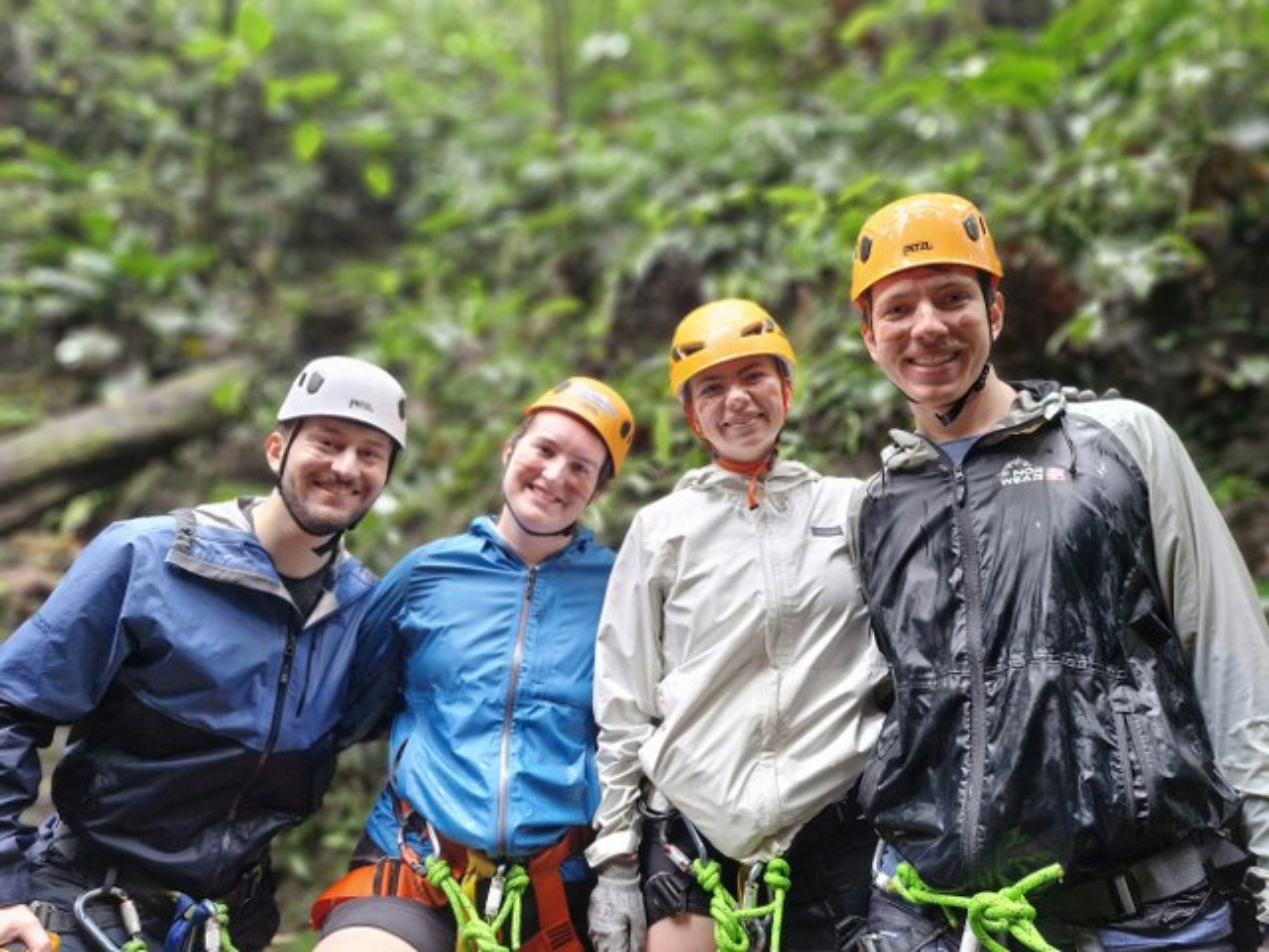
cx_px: 634
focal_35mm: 23
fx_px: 843
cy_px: 476
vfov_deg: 58.9
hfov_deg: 73.9
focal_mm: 5.54
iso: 1000
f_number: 1.8
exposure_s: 1/120
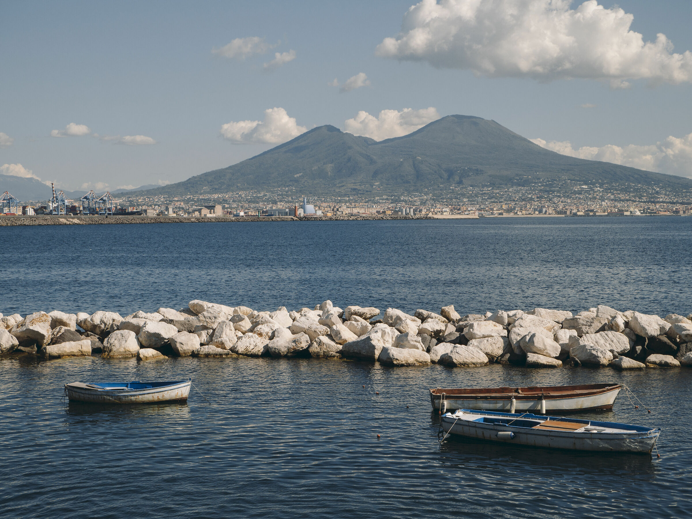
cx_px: 346
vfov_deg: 26.1
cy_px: 260
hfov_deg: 34.3
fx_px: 1120
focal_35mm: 56
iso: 160
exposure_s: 1/640
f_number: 8
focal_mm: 28
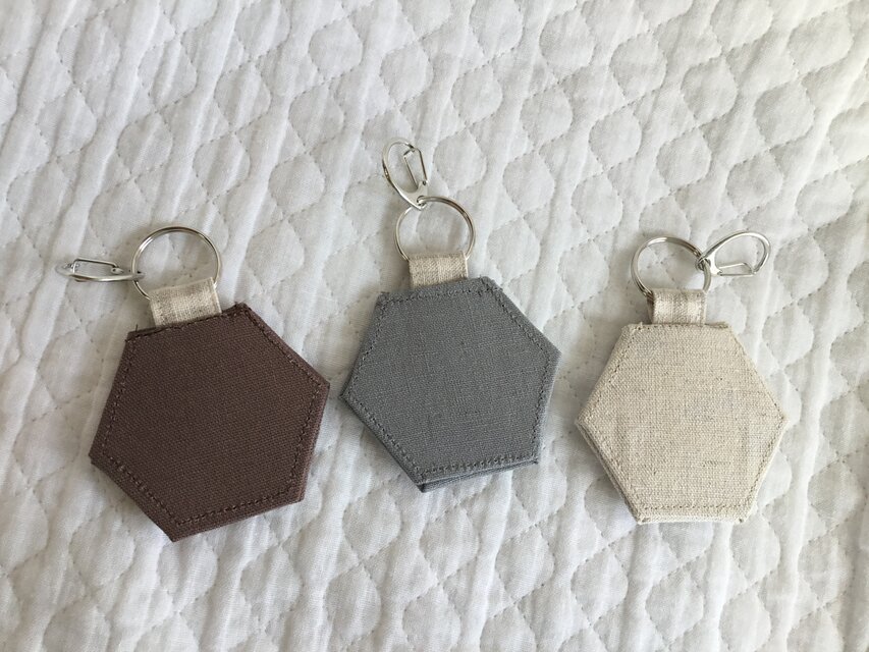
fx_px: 778
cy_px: 326
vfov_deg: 45.5
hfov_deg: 58.3
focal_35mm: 31
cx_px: 434
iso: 32
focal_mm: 3.3
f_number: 2.4
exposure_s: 1/120
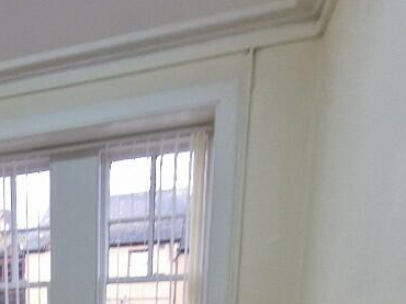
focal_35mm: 36
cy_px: 413
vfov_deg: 29.9
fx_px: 422
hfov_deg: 45.9
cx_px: 32
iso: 64
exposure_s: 1/100
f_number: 2.2
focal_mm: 2.2
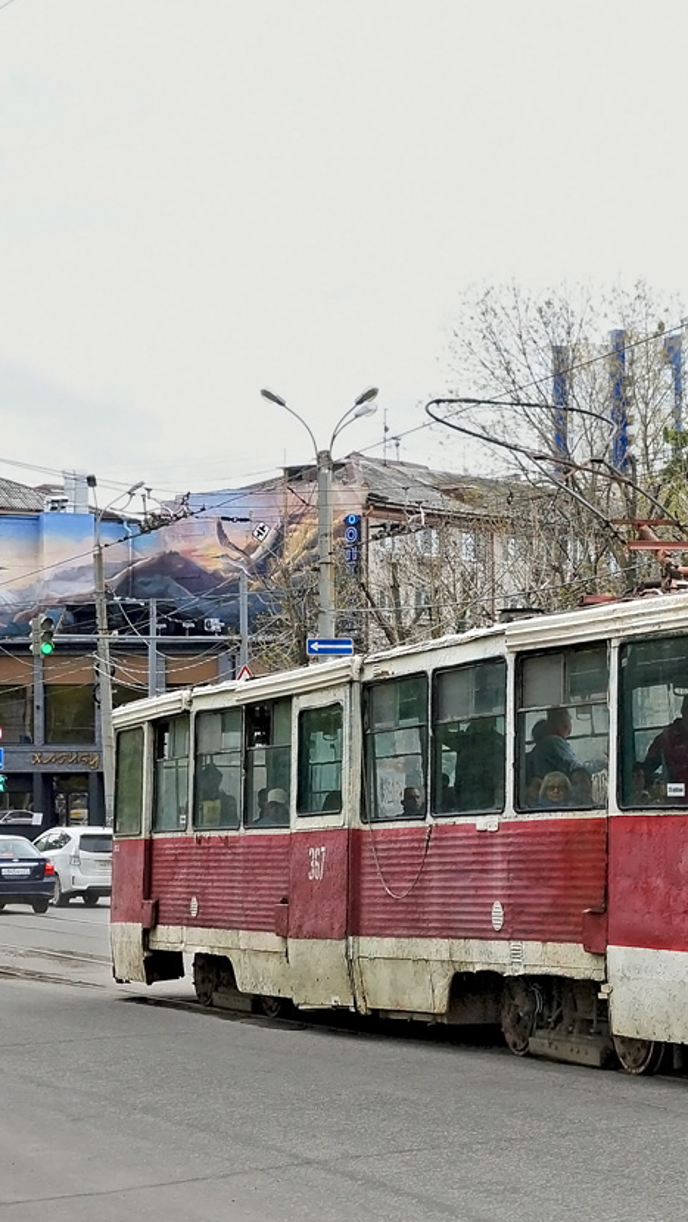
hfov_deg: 18.8
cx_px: 713
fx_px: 2010
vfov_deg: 33.8
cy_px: 610
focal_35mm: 62
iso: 400
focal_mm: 26
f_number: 7.1
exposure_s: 1/800
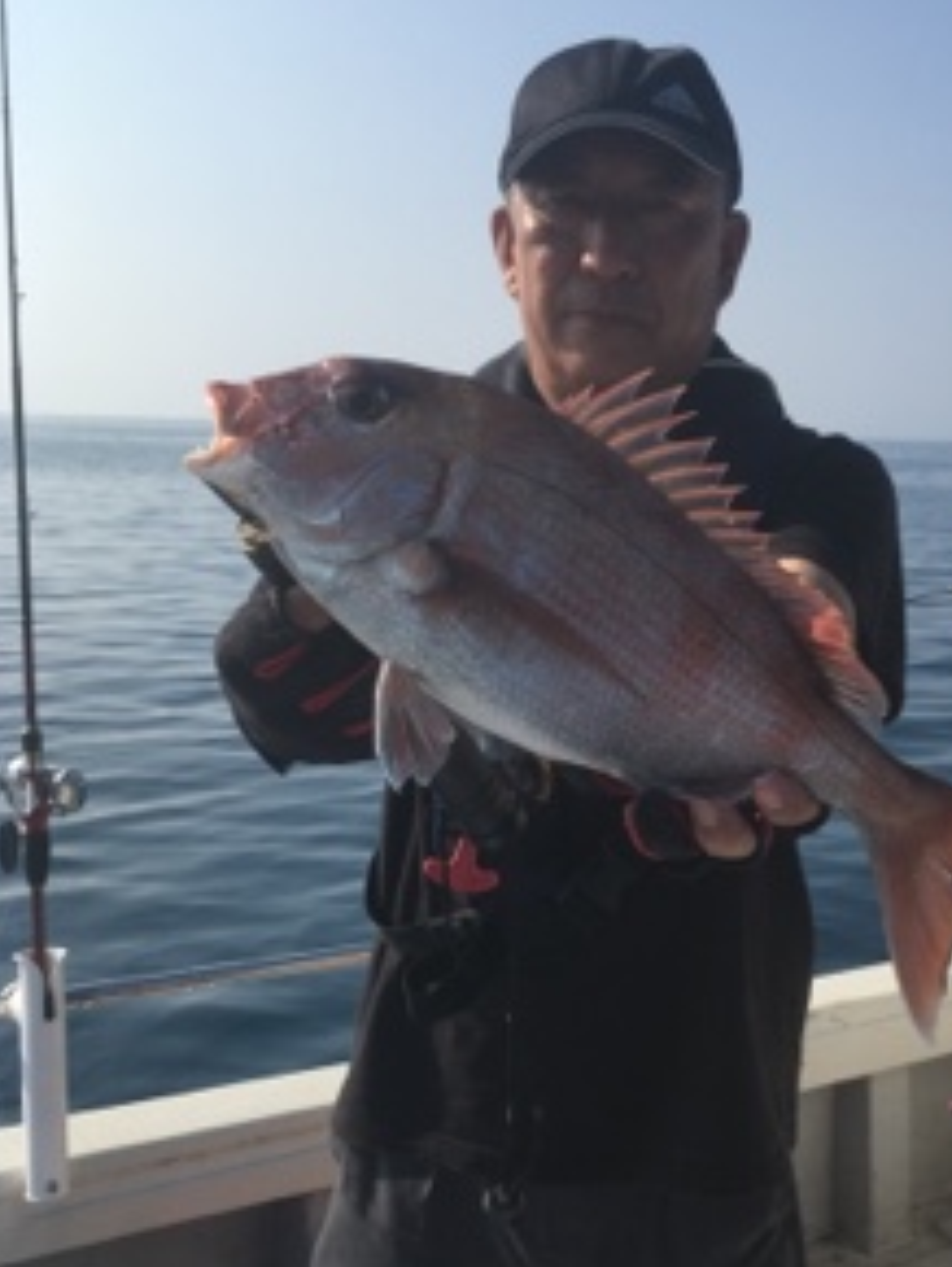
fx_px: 1465
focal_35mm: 40
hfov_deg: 35.7
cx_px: 624
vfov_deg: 46.5
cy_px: 751
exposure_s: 1/2024
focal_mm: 4.15
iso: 25
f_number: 2.2
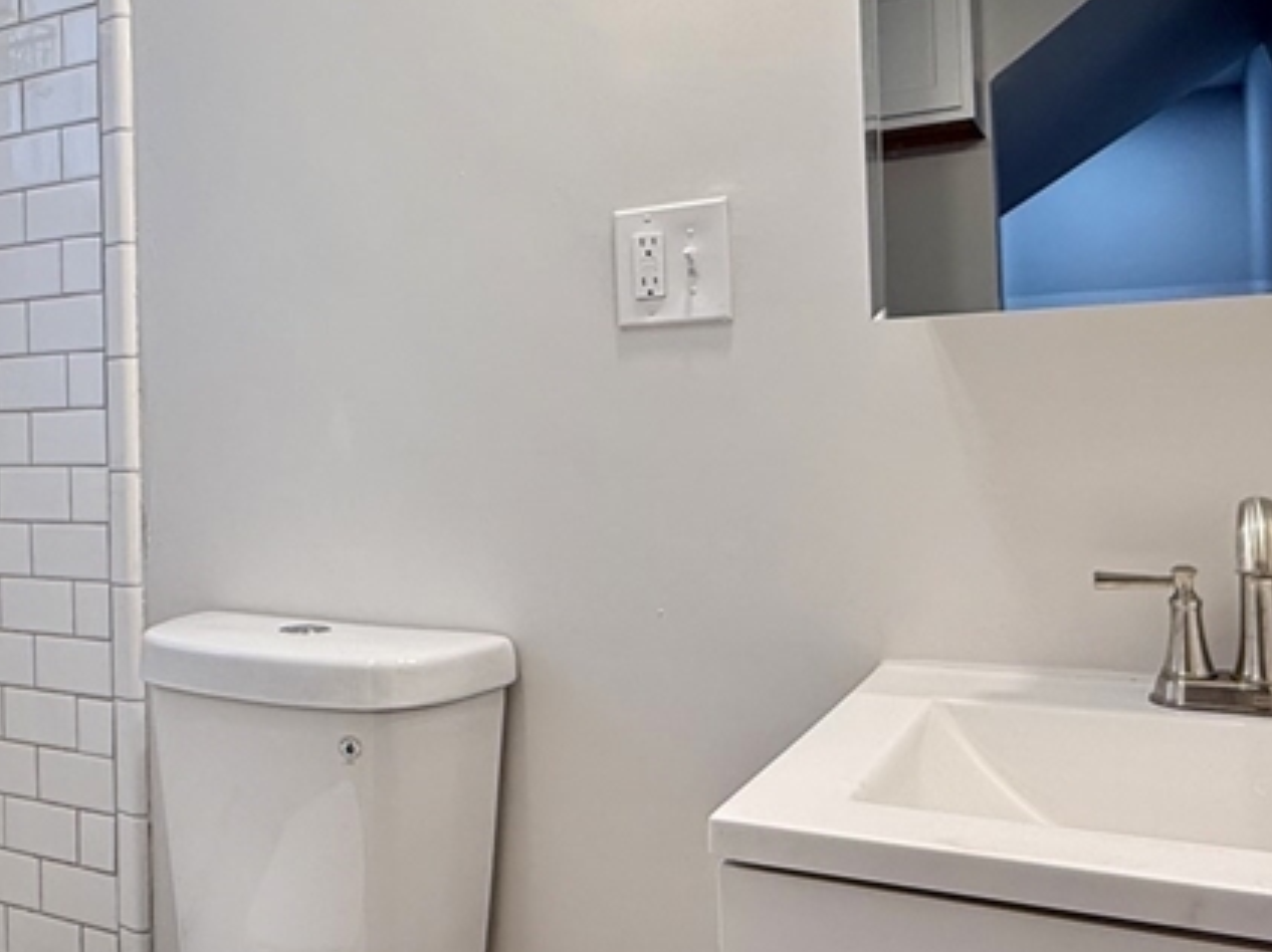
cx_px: 500
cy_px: 395
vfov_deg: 41.6
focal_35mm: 34
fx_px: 1249
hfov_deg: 53.6
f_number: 2.2
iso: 200
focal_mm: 2.22
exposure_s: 1/120
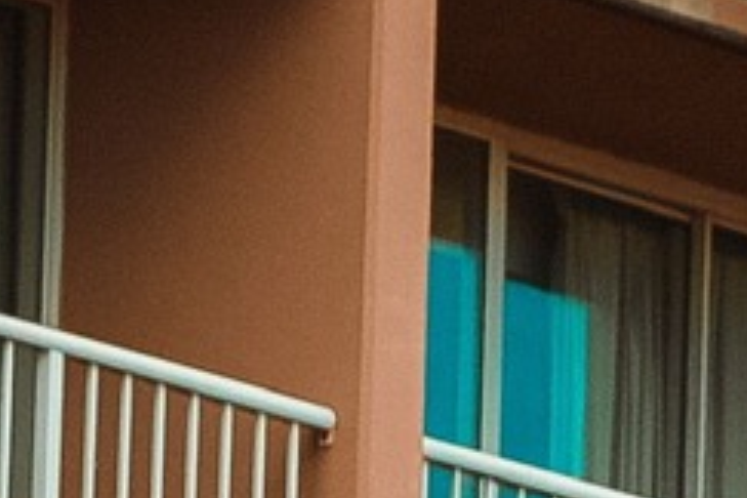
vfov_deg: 3.3
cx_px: 172
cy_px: 821
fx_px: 8507
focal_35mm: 410
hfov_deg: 5.0
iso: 200
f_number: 5.6
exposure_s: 1/480
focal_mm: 55
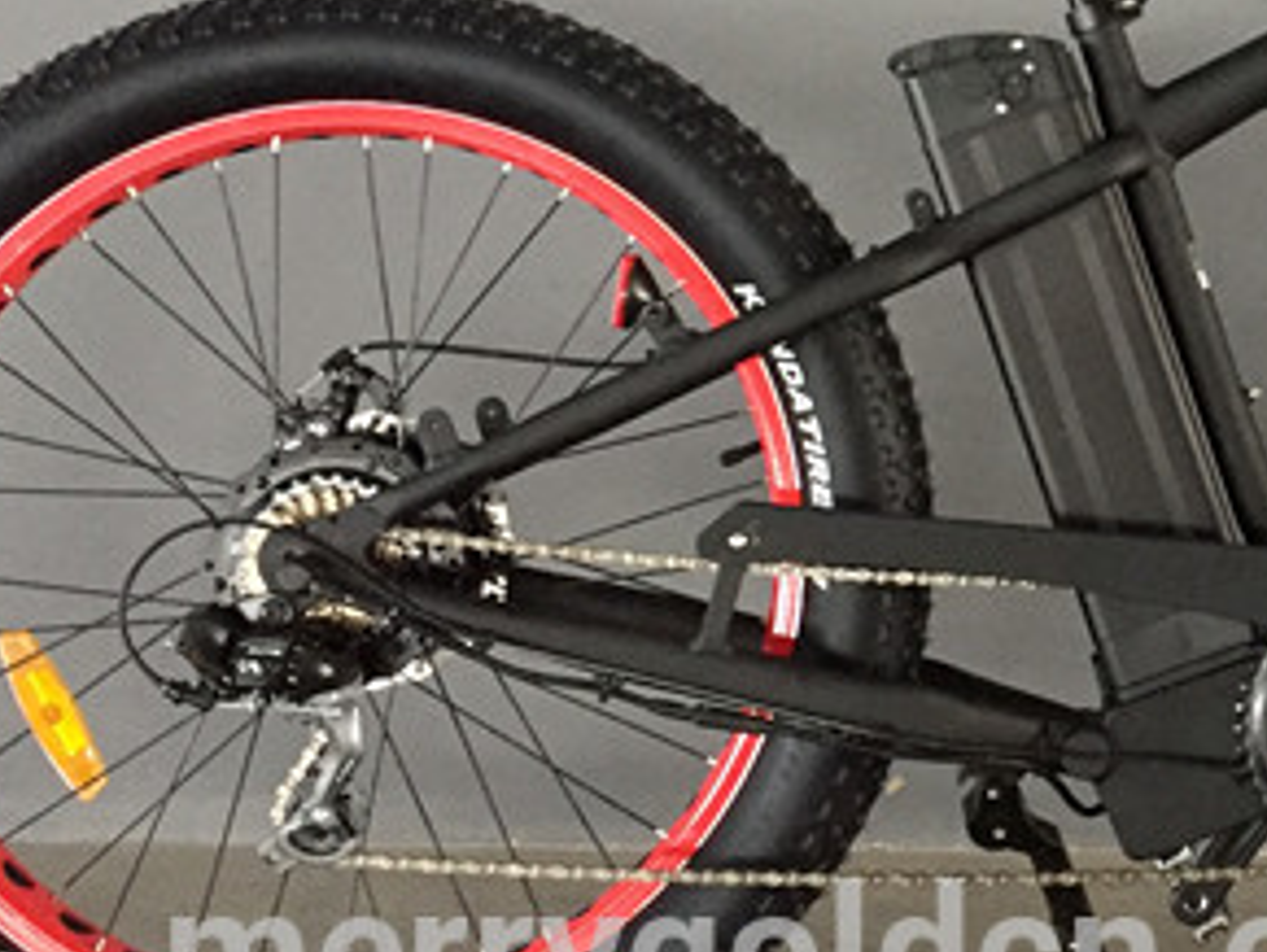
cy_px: 39
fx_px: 2931
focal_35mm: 80
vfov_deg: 18.1
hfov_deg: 23.3
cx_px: 1298
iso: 250
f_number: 2.2
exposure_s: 1/33
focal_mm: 4.15
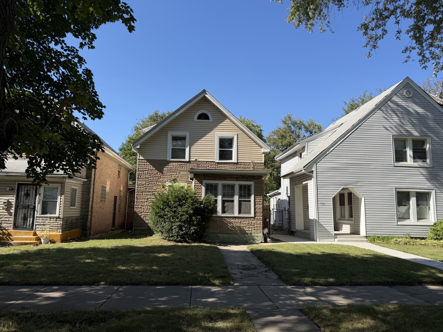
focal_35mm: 24
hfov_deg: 71.6
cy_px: 166
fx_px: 307
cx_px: 222
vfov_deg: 56.8
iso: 80
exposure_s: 1/3279
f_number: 1.78
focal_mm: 6.76
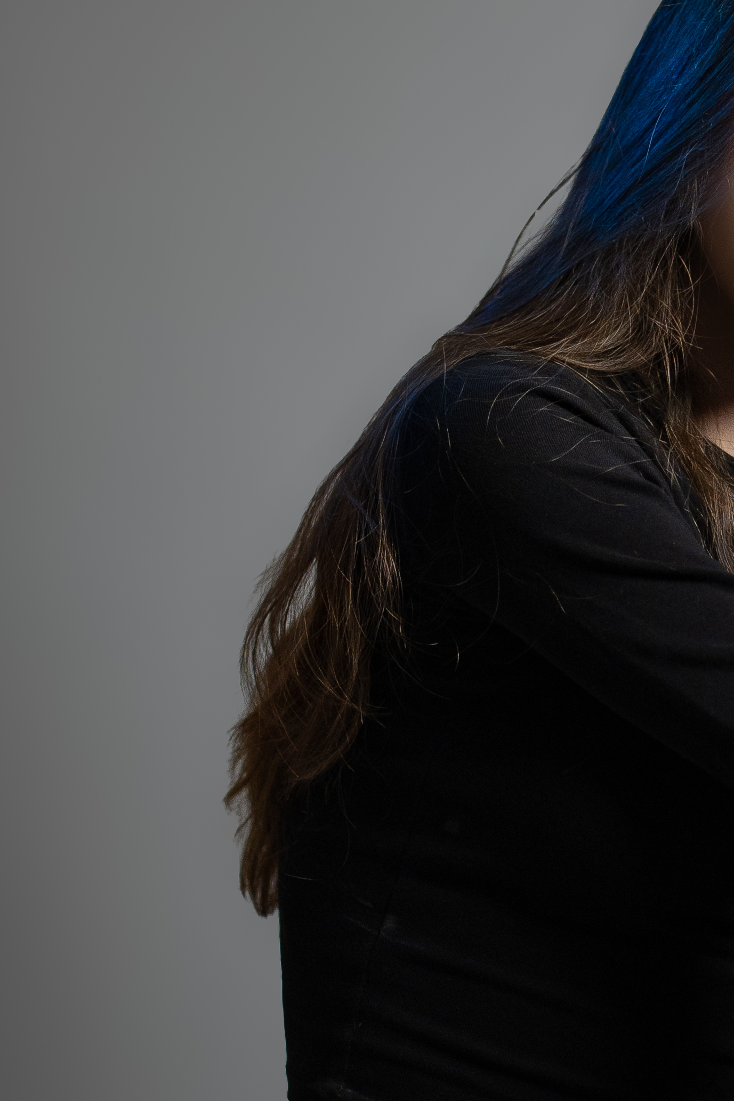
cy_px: 636
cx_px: 939
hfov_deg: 5.5
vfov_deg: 8.3
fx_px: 7552
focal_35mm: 247
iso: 250
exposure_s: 1/320
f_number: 1.4
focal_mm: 85
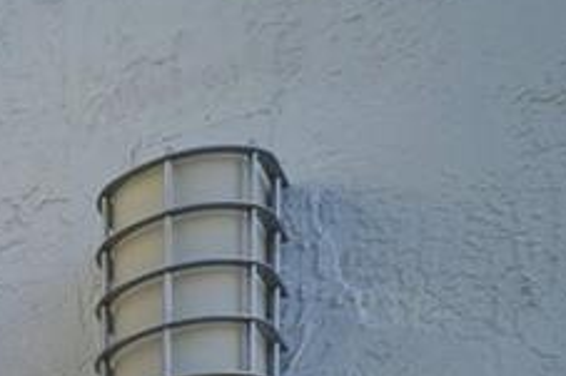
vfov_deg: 7.9
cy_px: 1253
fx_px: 2215
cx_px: -1174
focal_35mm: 141
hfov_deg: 10.2
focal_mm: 20
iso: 320
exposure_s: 1/4000
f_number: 5.6
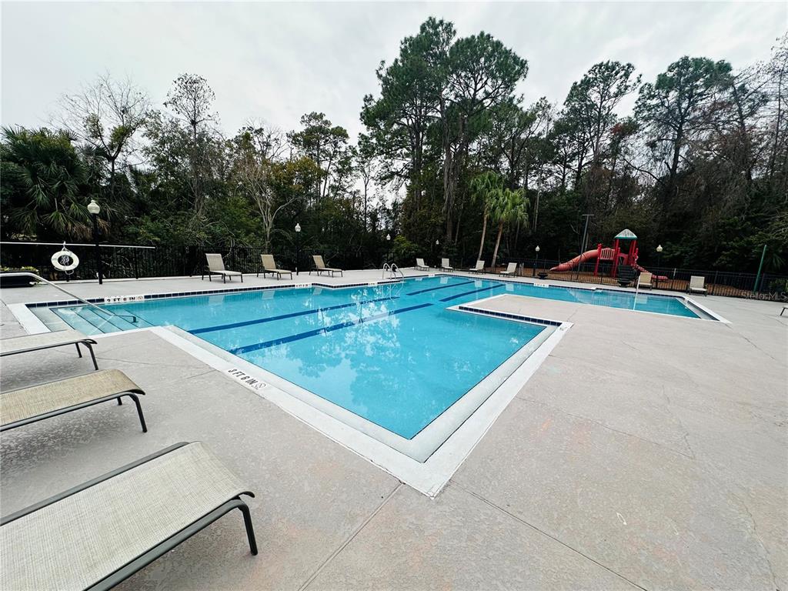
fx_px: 319
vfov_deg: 85.7
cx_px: 394
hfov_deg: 102.1
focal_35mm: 14
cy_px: 296
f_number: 2.2
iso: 40
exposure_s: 1/744
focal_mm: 2.22
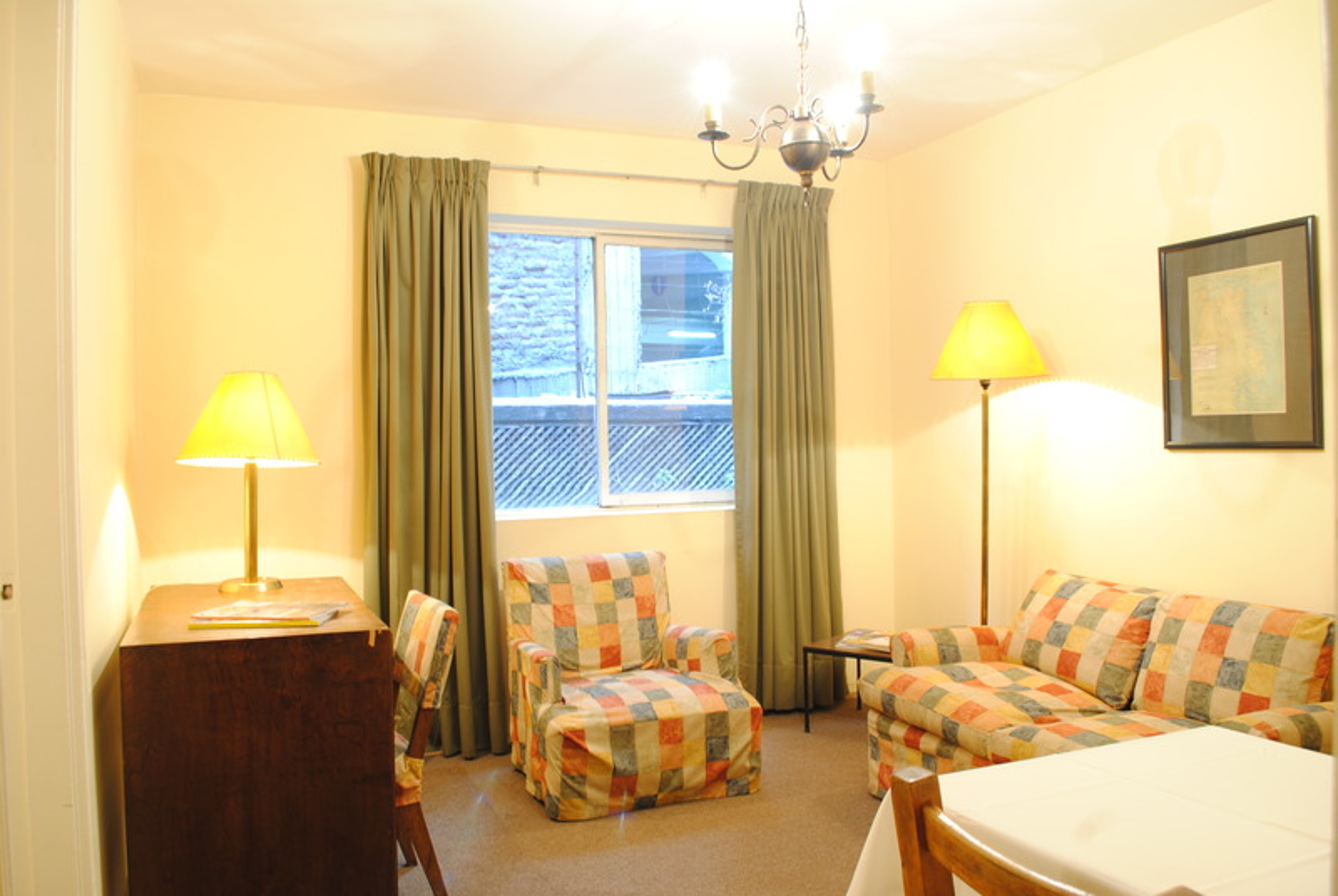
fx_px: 1005
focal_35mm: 27
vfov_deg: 48.1
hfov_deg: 67.3
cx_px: 669
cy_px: 448
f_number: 5
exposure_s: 1.3
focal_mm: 18
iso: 100
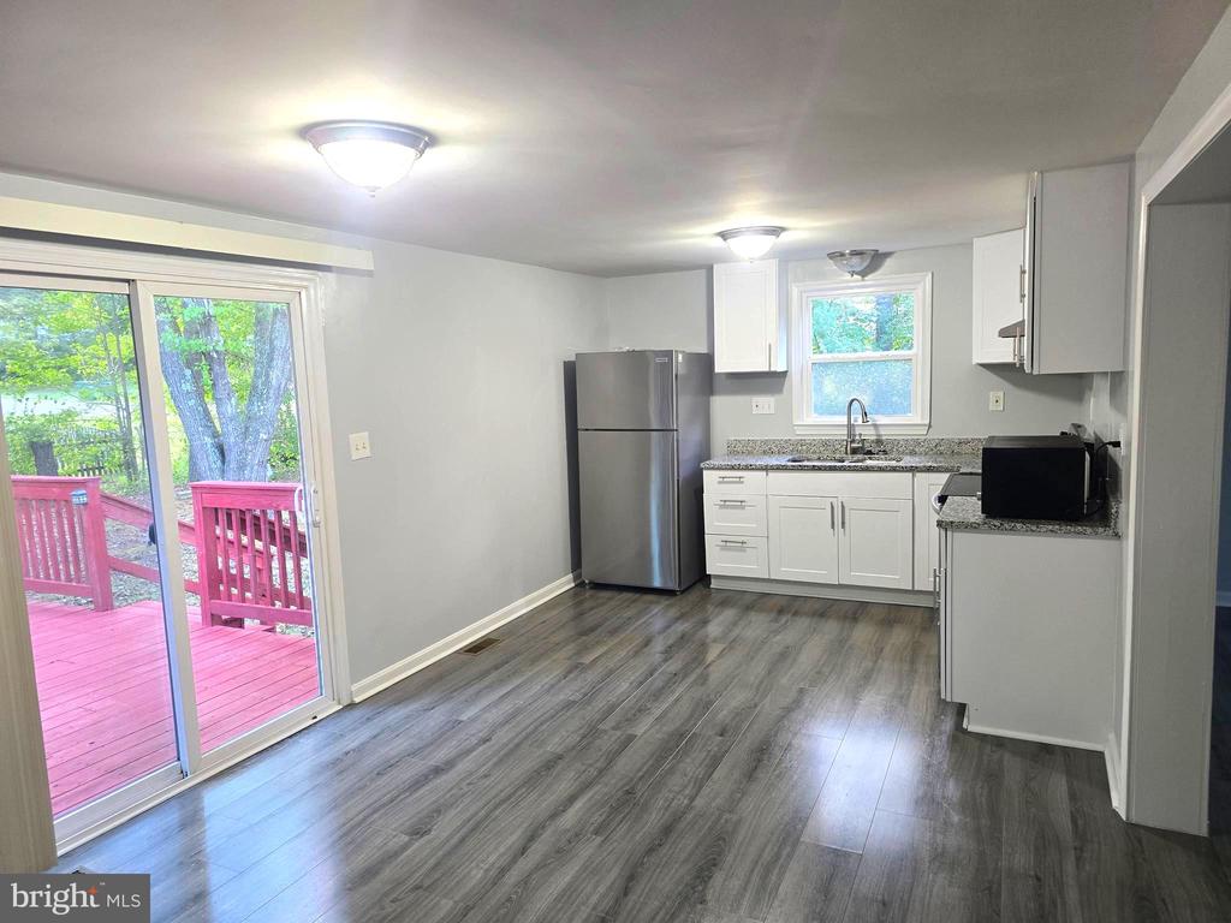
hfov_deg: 73.9
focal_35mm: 23
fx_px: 818
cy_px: 462
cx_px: 616
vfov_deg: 58.9
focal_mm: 6.3
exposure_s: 1/120
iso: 320
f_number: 1.7
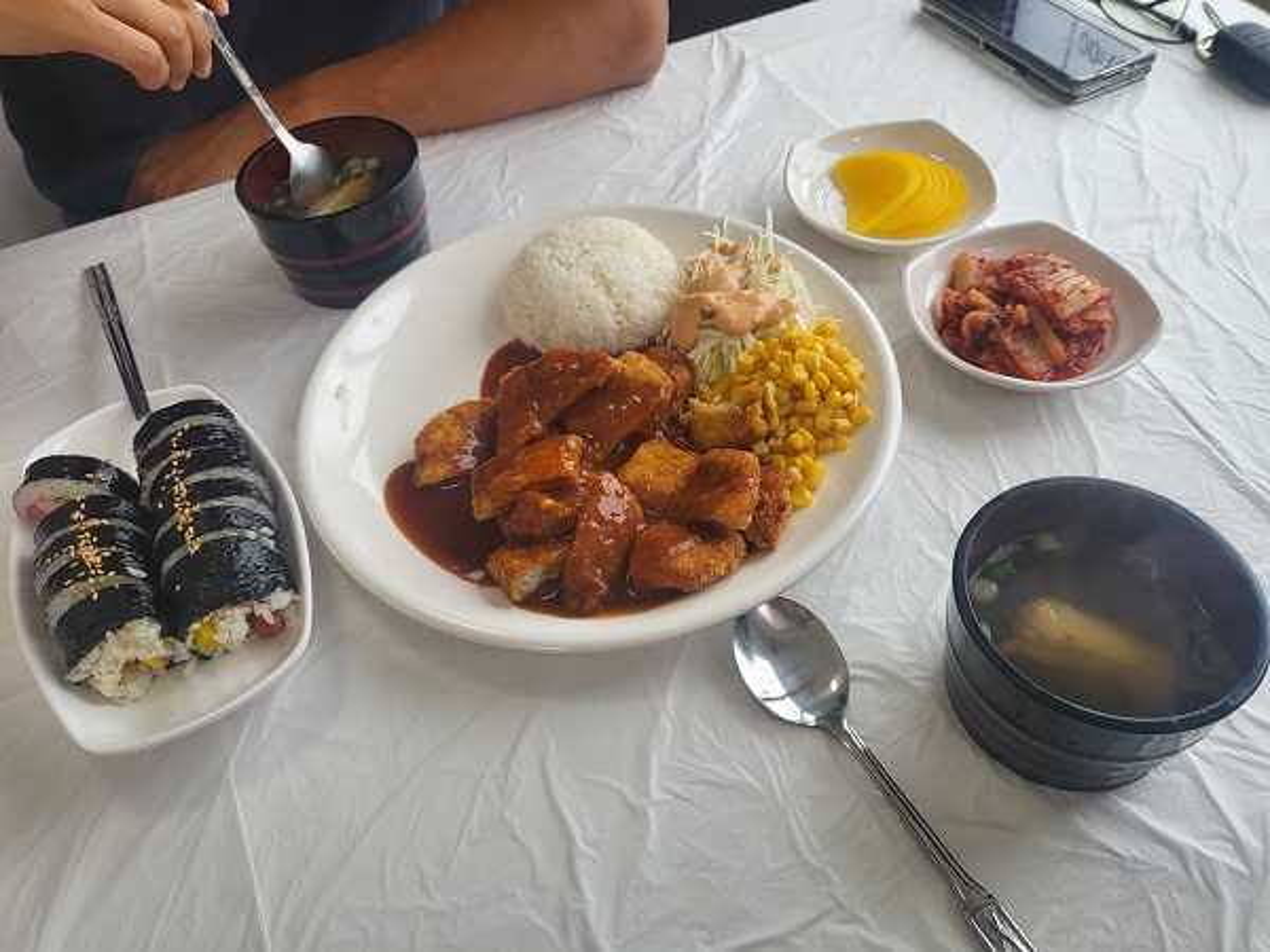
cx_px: 635
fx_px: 954
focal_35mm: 26
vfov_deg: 53.1
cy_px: 476
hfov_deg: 67.3
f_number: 1.8
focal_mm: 4.25
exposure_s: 1/195
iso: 50
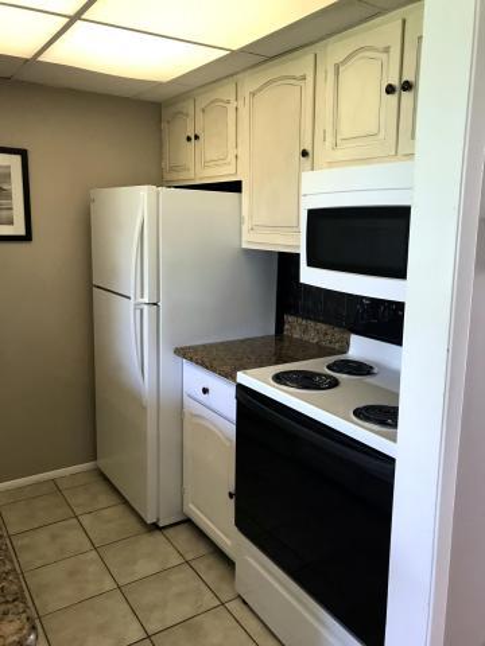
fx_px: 523
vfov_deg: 63.4
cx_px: 242
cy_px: 323
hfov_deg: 49.7
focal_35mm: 28
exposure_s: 1/30
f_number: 1.8
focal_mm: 3.99
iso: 25
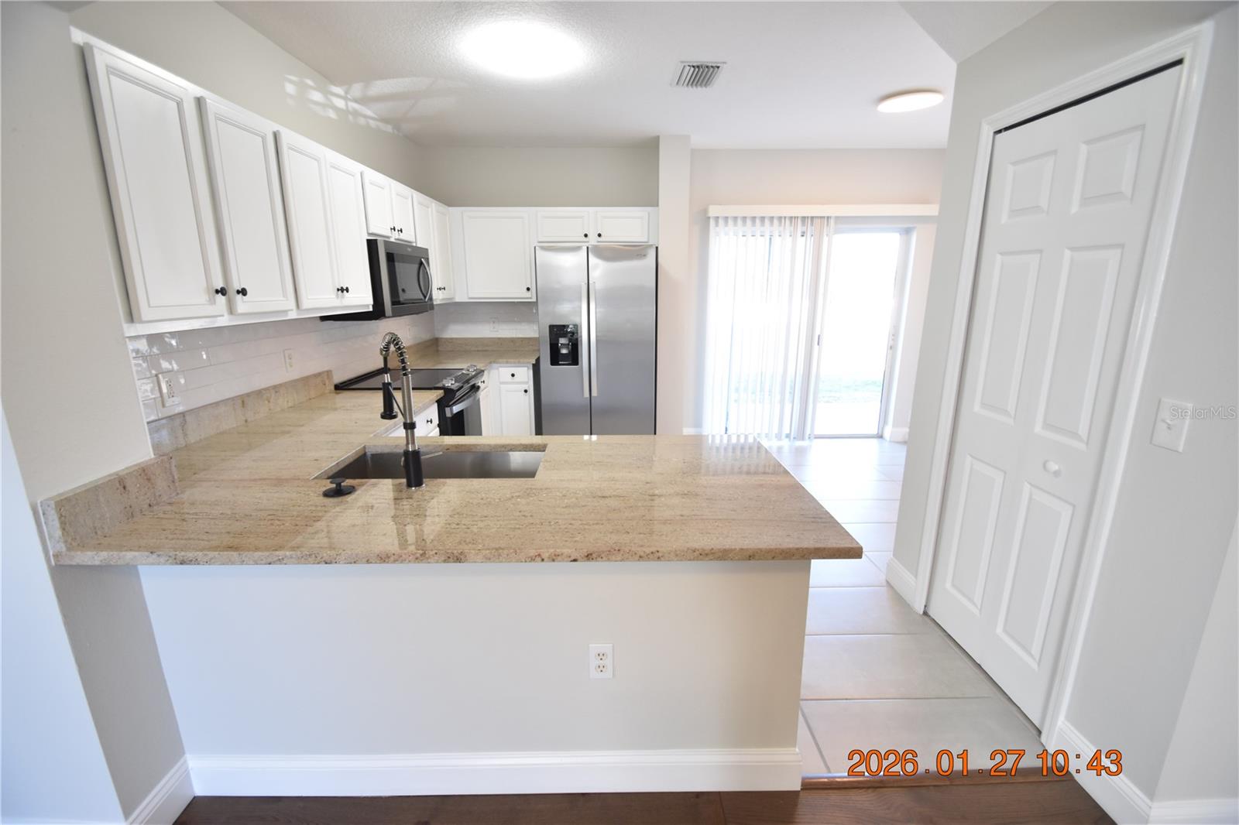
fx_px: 516
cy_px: 412
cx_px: 620
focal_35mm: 15
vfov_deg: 77.3
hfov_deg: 100.4
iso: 800
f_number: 3.5
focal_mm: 10
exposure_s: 1/60
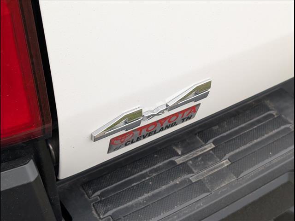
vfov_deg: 29.7
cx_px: 148
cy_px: 110
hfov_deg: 38.9
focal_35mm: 49
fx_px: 418
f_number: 1.68
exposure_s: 1/526
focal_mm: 6.9
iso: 1061
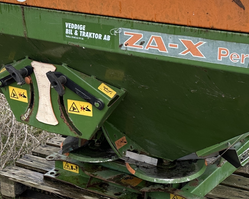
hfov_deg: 26.1
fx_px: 538
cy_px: 104
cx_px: 129
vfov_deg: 21.0
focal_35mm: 73
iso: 125
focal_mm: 6.86
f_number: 1.78
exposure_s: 1/121
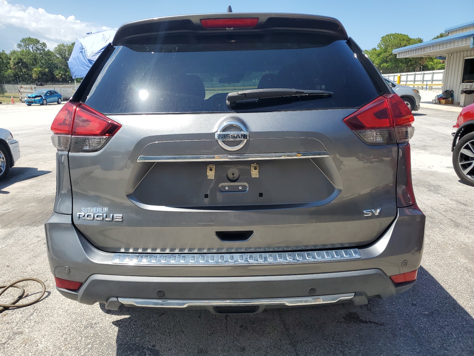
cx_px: 237
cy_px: 178
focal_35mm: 26
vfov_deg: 53.1
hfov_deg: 67.3
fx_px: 356
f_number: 1.5
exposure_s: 1/2500
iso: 50
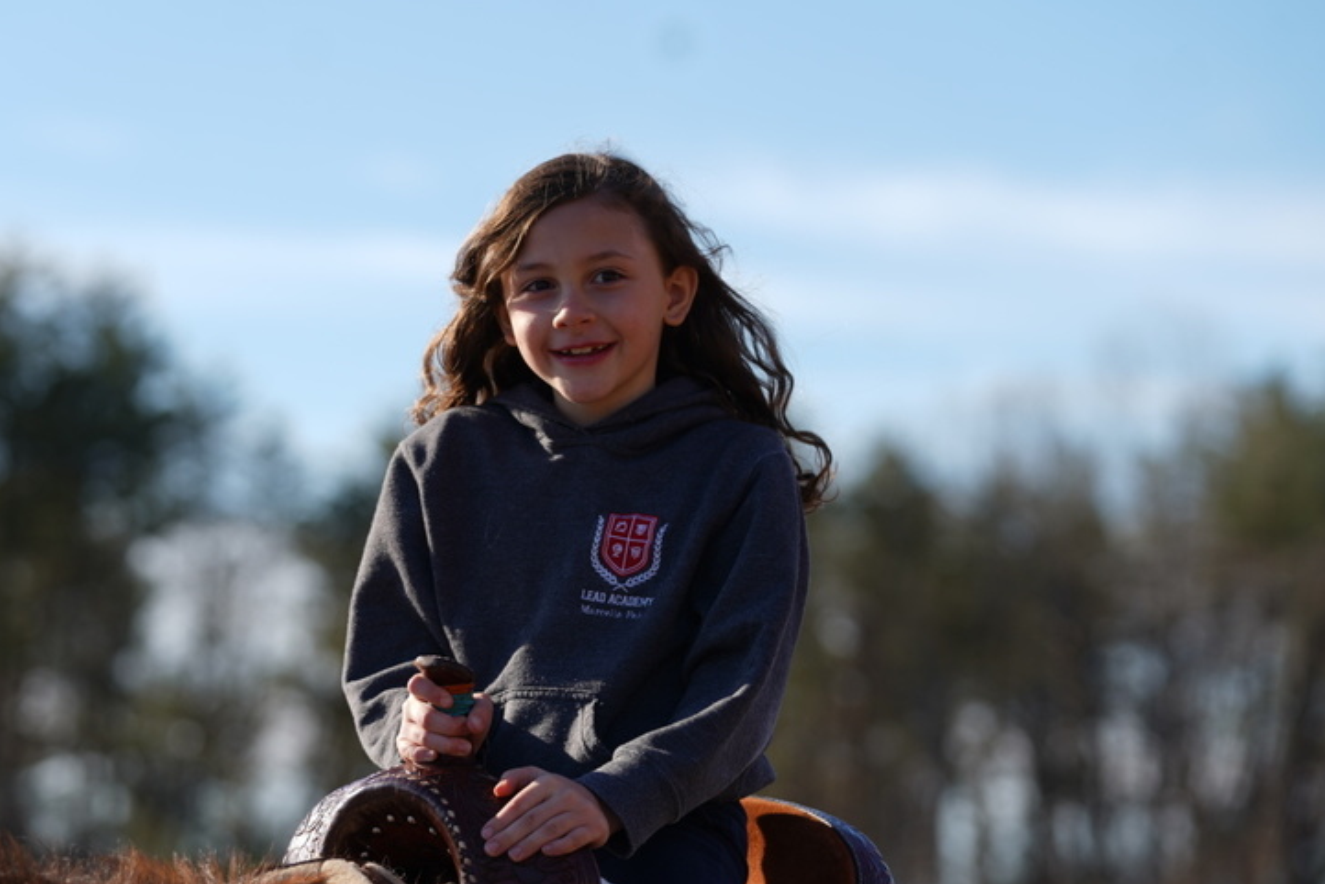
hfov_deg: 12.4
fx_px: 6112
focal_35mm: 166
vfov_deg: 8.3
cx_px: 512
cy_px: 534
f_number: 3.5
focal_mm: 117
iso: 50
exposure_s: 1/500
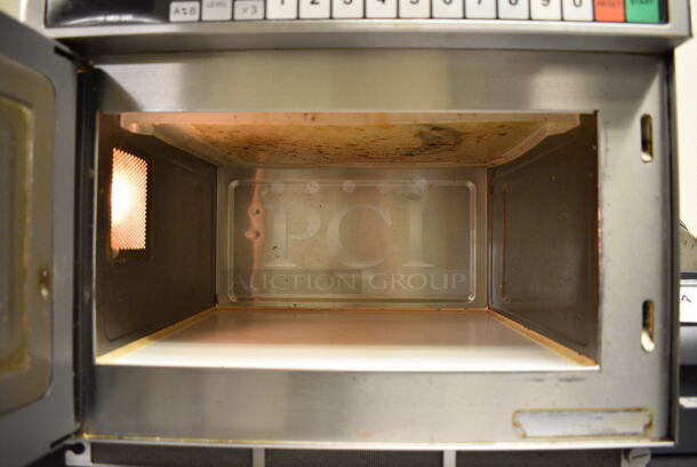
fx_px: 523
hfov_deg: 67.3
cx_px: 348
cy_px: 234
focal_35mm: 27
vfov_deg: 48.0
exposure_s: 1/125
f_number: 3.5
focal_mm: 18
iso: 2200
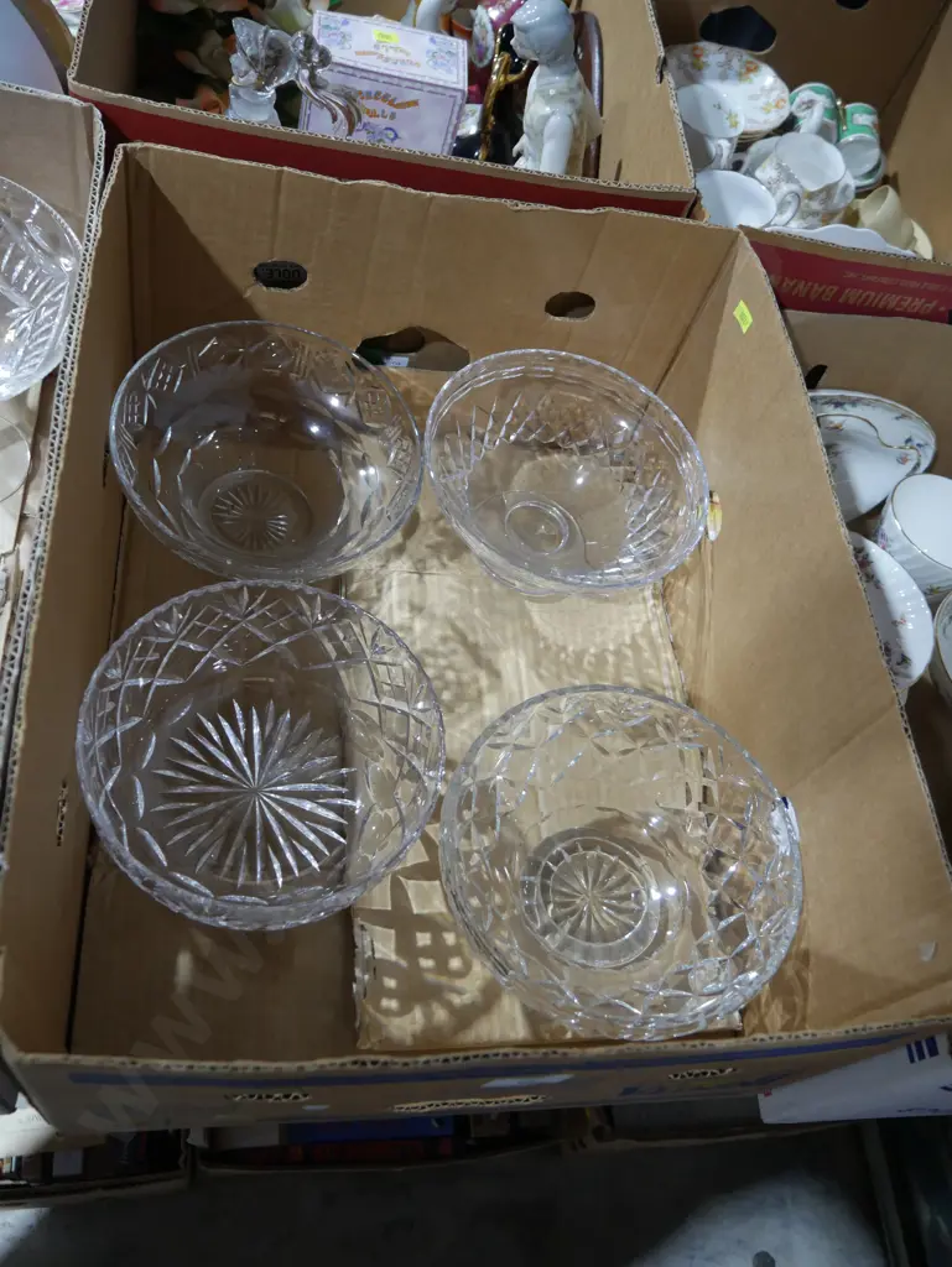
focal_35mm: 28
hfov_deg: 49.8
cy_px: 634
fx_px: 1026
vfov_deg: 63.4
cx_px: 476
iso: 800
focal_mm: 14
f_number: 3.5
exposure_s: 1/60
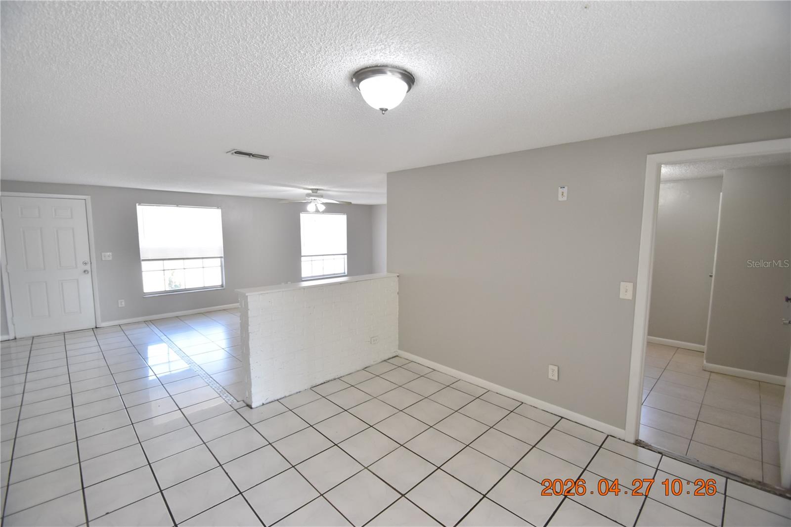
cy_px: 264
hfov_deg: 100.4
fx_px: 329
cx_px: 396
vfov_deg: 77.3
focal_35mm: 15
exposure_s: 1/125
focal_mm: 10
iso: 800
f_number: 3.5
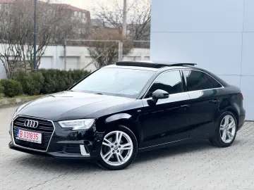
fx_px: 565
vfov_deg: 19.1
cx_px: 127
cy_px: 95
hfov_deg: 25.3
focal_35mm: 77
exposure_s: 1/238
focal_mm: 9
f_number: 2.8
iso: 25
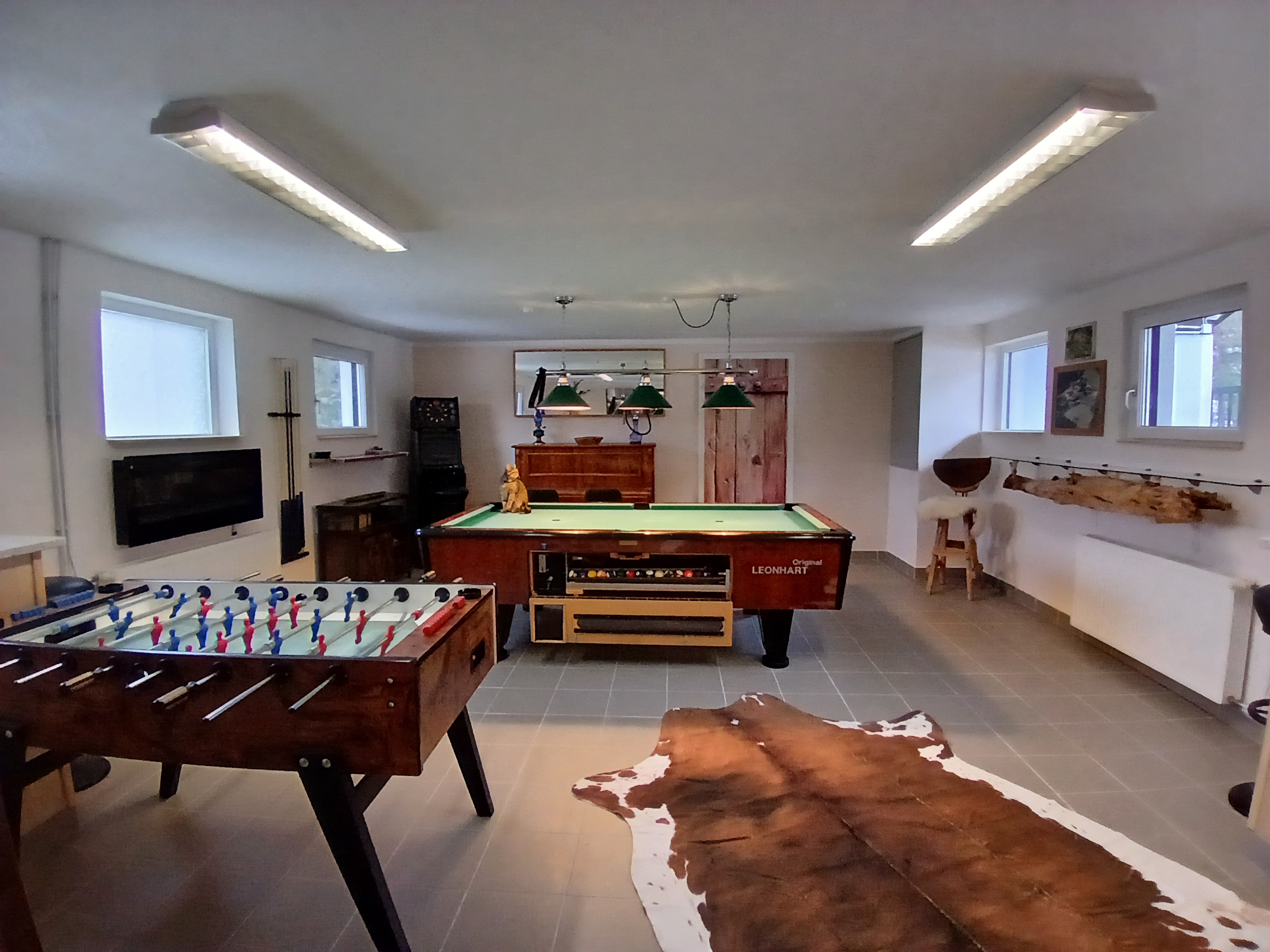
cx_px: 635
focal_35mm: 17
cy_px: 476
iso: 320
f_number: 2.2
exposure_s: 1/33
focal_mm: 1.4
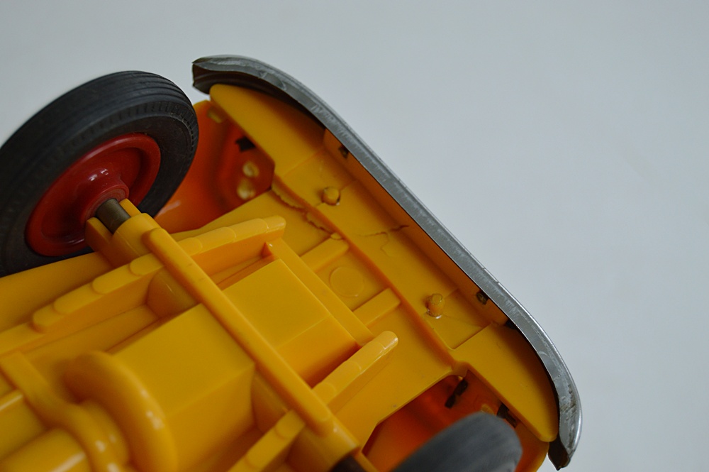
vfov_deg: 16.5
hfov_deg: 24.6
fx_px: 1623
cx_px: 354
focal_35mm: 82
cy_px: 236
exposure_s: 1/60
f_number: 5.6
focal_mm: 55
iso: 400
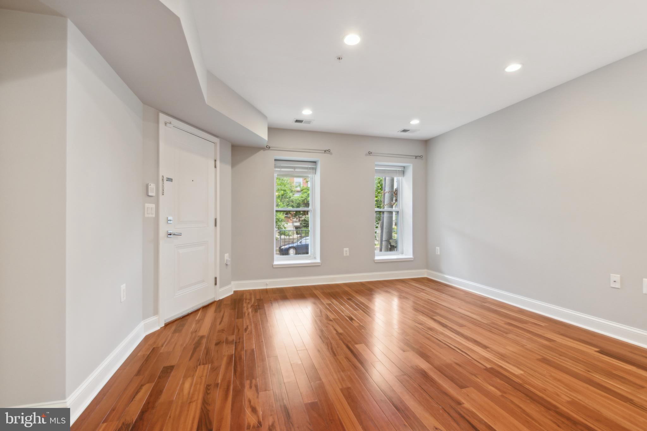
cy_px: 216
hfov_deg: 100.4
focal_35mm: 15
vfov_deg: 77.3
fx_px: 270
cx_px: 324
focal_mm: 10
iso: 200
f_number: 8
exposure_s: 1/6
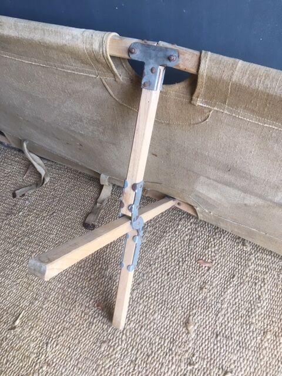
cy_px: 188
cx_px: 141
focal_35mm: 29
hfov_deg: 48.2
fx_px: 315
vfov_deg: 61.7
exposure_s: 1/33
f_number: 2.2
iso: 32
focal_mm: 4.15
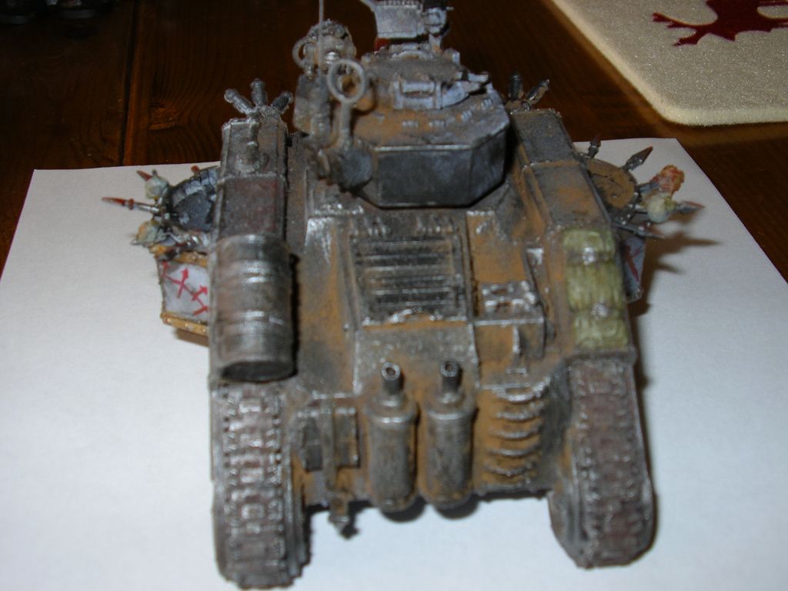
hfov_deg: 40.4
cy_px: 296
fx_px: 1070
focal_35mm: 47
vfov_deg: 30.9
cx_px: 394
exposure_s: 1/80
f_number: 3.2
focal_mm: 7.2
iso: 50
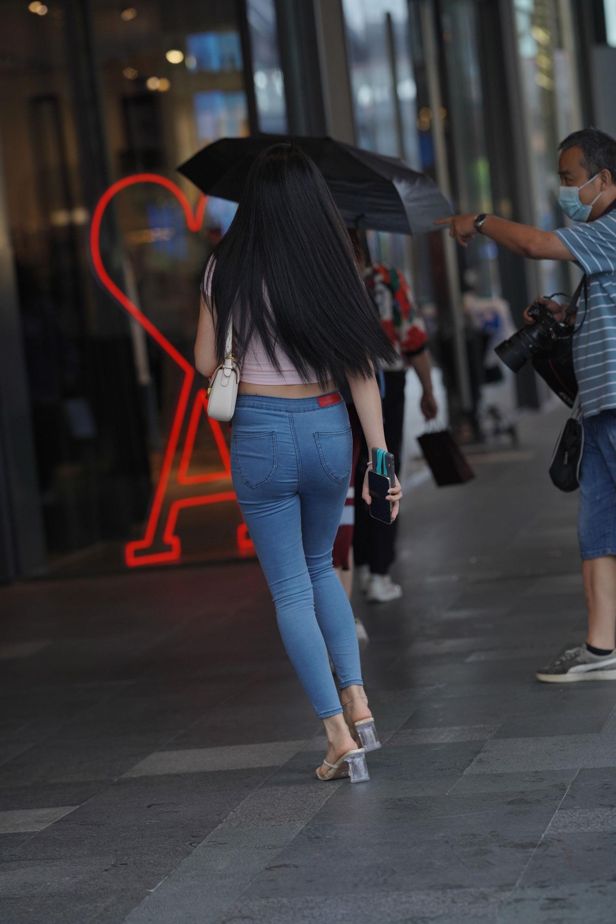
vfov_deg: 15.2
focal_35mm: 135
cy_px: 462
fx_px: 3465
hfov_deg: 10.2
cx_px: 308
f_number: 2.8
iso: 500
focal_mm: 135
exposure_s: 1/800
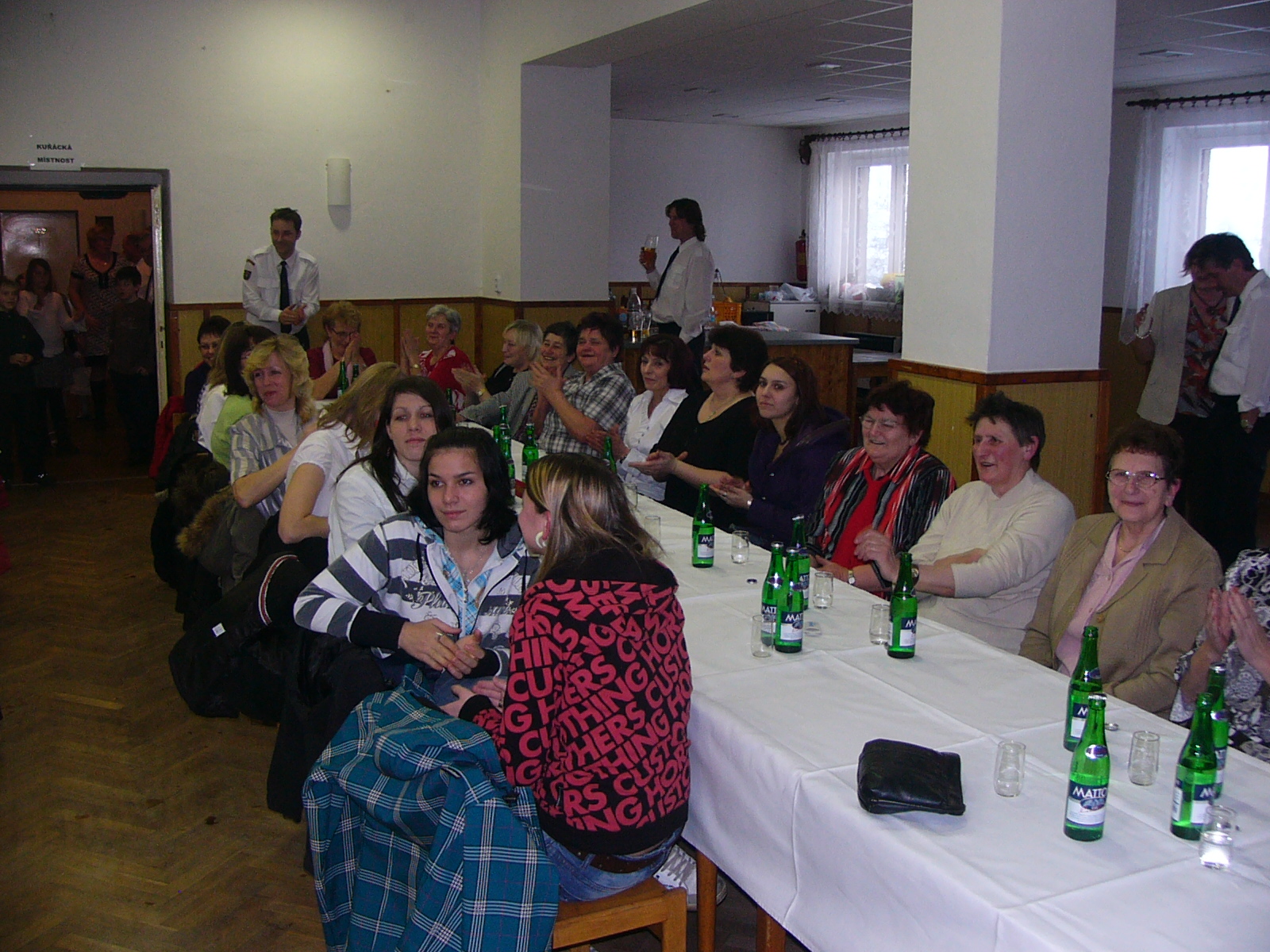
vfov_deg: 40.7
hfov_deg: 52.6
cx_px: 635
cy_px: 476
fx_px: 1284
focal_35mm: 35
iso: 100
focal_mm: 4.6
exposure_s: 1/30
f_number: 2.8
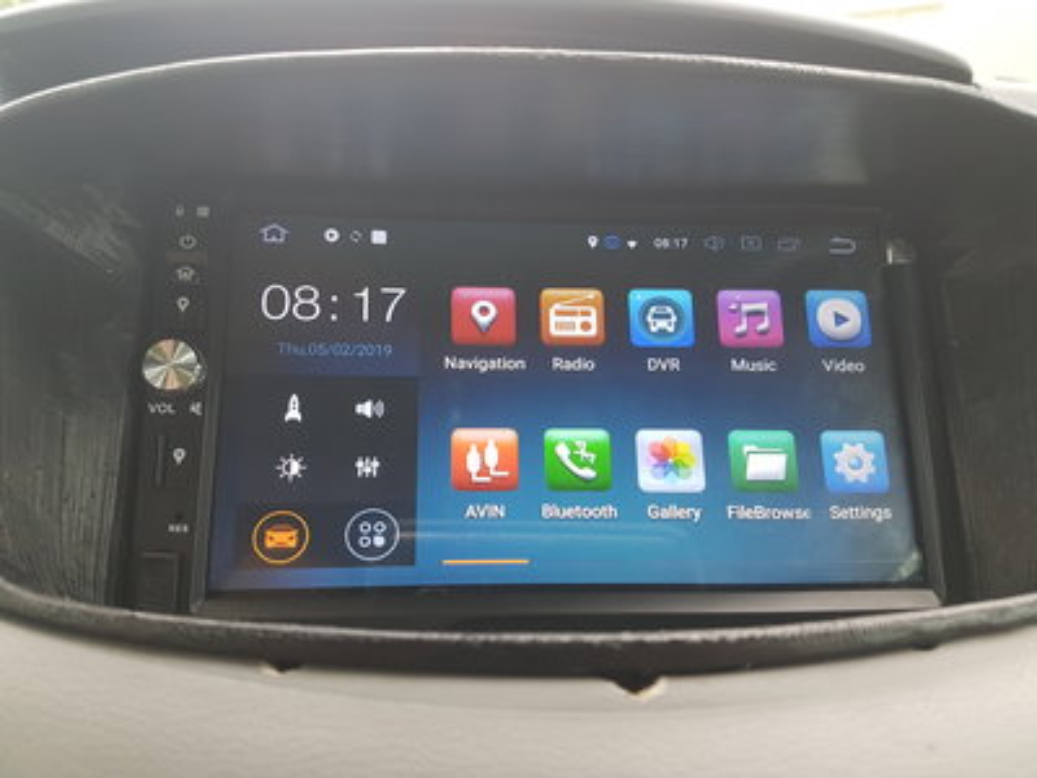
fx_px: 779
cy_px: 389
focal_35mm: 26
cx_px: 518
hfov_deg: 67.3
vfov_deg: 53.1
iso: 80
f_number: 1.7
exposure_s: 1/60
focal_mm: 4.2
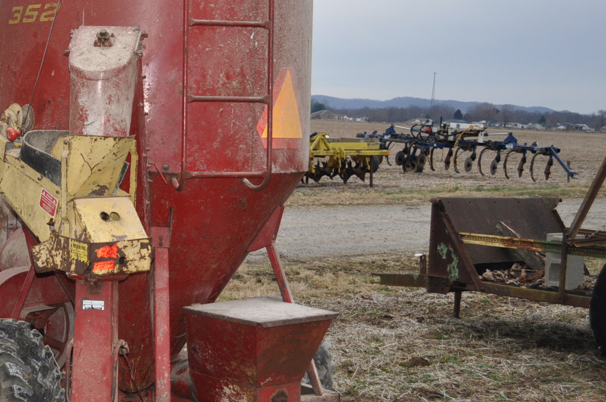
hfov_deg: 28.2
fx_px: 1160
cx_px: 62
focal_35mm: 69
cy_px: 183
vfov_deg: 19.7
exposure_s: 1/200
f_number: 4.2
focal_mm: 24
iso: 200
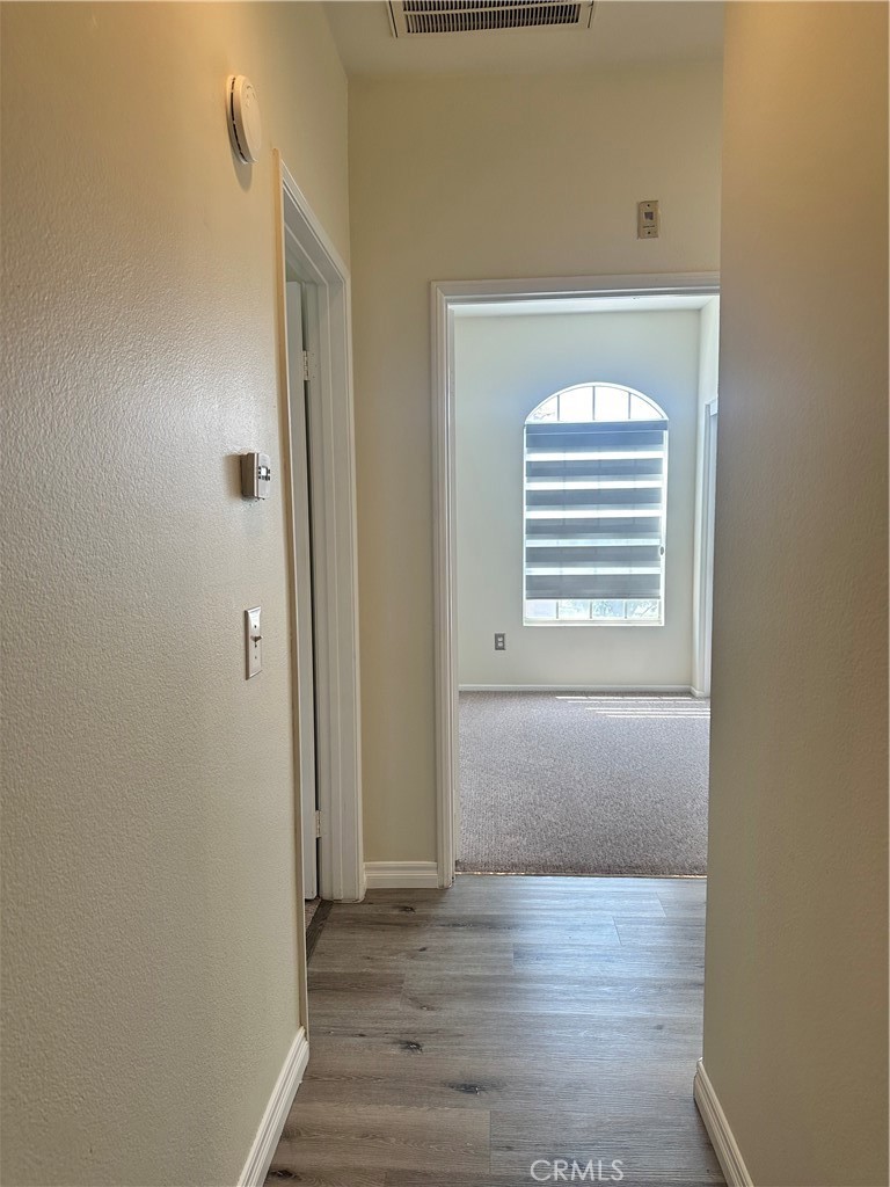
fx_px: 823
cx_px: 445
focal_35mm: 24
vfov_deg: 71.6
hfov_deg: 56.8
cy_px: 594
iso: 100
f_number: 1.78
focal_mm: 6.86
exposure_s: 1/130
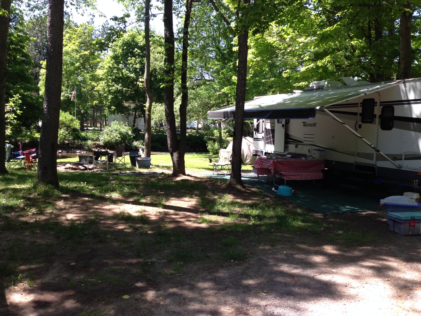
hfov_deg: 55.4
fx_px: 401
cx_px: 210
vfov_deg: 42.9
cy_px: 158
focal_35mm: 33
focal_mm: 4.12
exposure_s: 1/521
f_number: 2.4
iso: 100
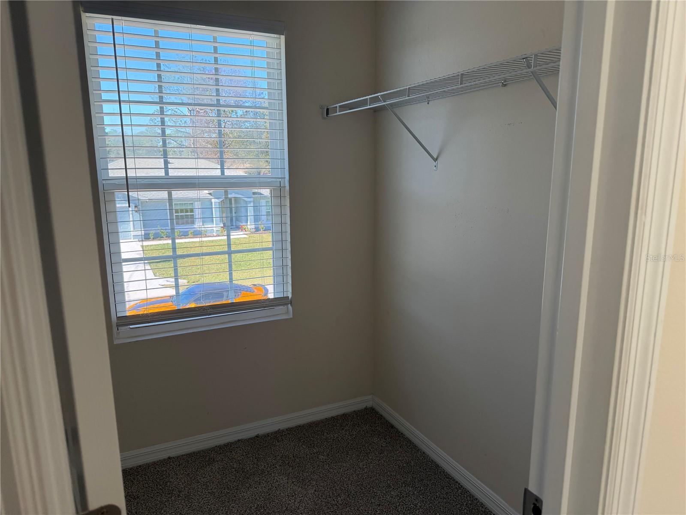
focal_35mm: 24
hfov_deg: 71.6
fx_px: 476
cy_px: 258
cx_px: 343
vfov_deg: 56.8
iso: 100
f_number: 1.78
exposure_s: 1/330
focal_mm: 6.76
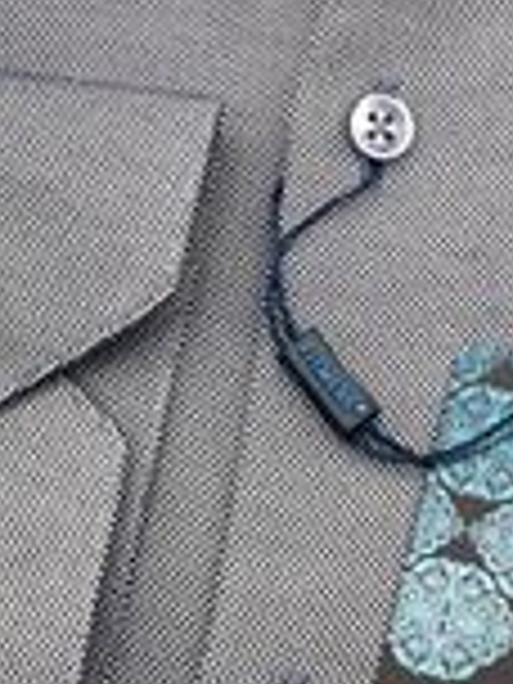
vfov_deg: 13.8
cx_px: 432
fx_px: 2786
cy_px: -11
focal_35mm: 141
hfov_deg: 10.5
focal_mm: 6
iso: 32
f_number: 2
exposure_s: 1/100
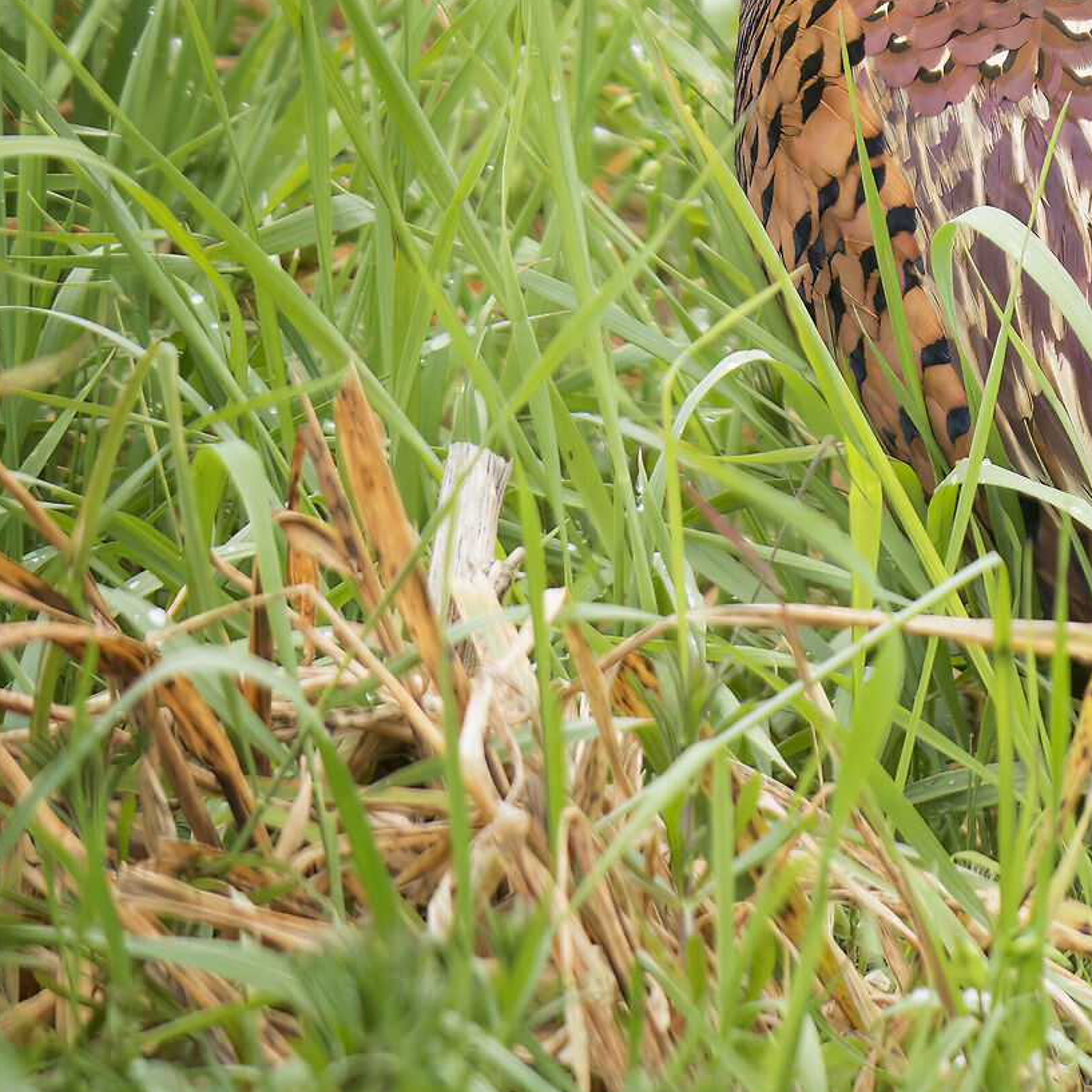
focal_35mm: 1158
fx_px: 41329
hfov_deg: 1.5
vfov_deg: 1.5
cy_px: 108
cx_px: 1490
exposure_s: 1/640
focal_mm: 223
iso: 400
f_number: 5.1
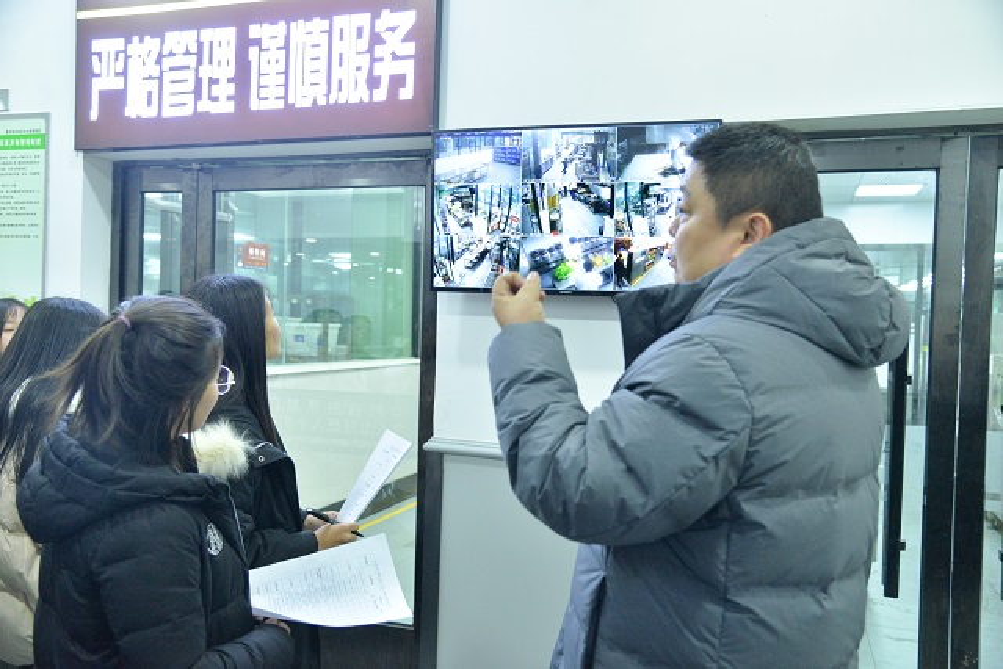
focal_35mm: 31
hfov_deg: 60.3
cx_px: 502
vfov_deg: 42.3
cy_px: 334
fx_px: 864
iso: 2500
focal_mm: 31
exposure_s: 1/100
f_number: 4
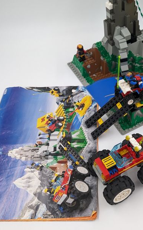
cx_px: 104
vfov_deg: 47.2
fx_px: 262
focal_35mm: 42
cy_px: 114
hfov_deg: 30.1
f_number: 1.68
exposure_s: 1/27.6
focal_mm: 6.9
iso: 31
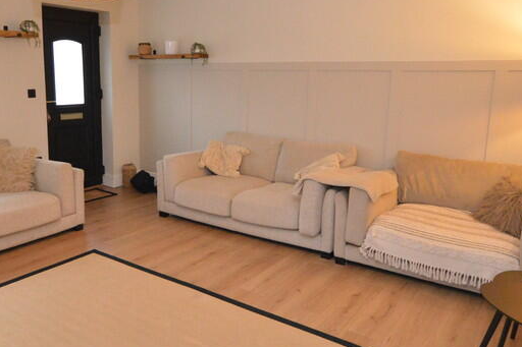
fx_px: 435
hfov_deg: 61.4
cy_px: 154
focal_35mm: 30
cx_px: 210
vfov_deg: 43.5
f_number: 4
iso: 3200
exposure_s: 1/60
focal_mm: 10
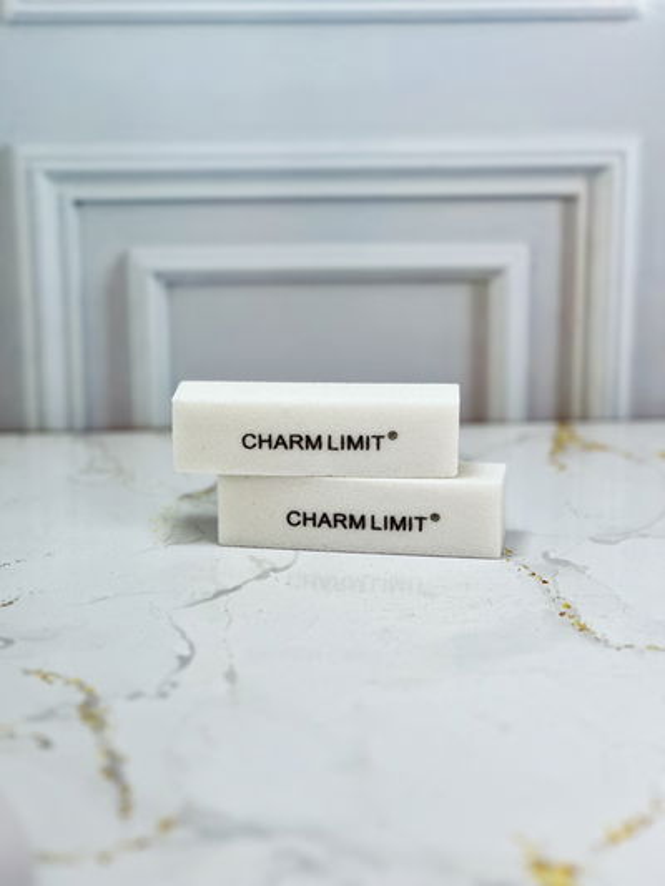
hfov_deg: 19.1
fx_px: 1972
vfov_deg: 25.3
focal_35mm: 77
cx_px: 332
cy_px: 443
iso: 64
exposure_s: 1/100
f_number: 2.8
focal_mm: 9
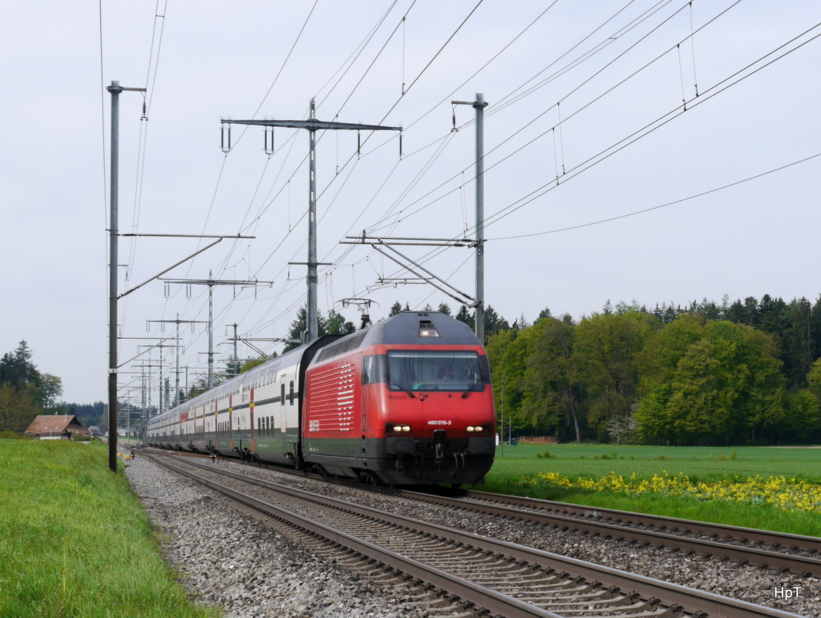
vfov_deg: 28.1
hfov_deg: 36.8
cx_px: 410
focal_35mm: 52
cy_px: 309
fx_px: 1235
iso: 160
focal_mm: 26
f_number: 8
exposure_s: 1/320
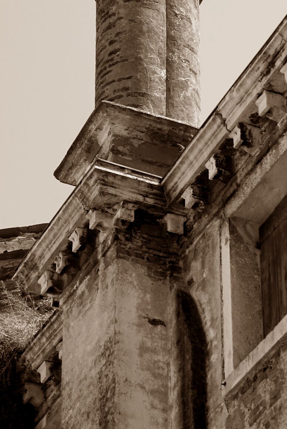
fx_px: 1720
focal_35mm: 144
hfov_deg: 9.5
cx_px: 63
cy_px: 94
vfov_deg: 14.2
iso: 100
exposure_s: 1/125
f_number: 13
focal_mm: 70
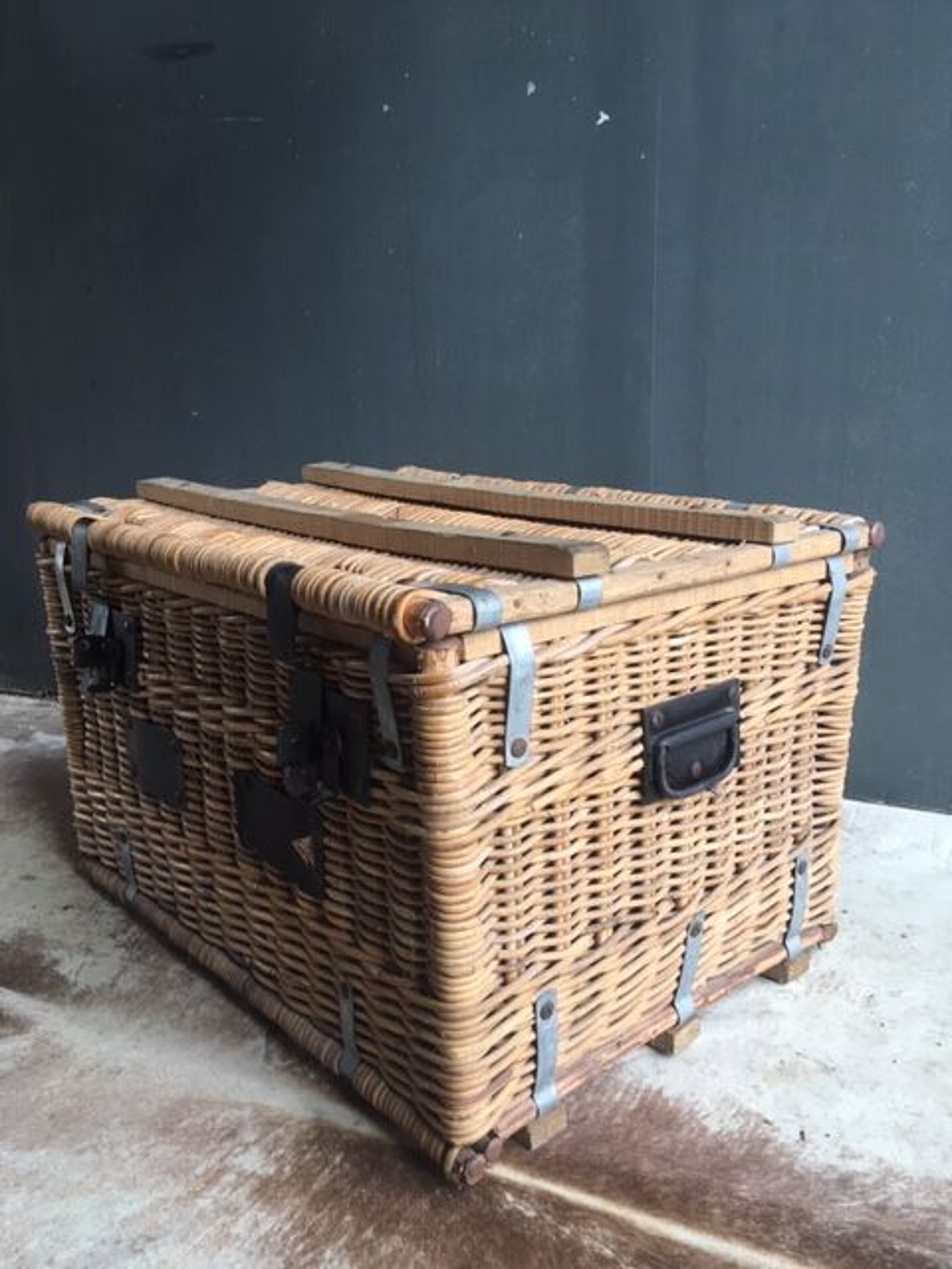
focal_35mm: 29
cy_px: 634
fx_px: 1063
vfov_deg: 61.7
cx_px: 476
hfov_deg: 48.2
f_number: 2.2
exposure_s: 1/50
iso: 32
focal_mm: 4.15
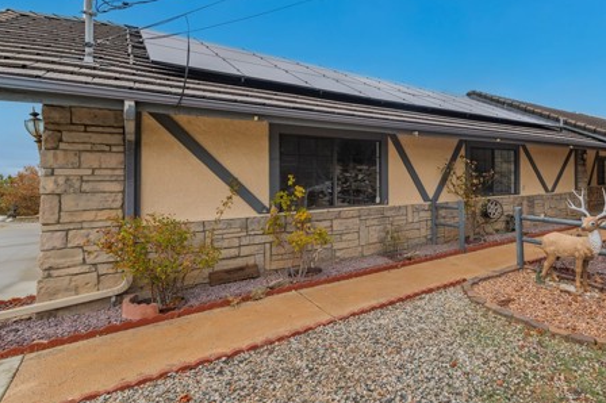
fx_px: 336
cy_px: 170
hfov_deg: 79.9
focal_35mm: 20
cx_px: 425
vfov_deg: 61.5
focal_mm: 14
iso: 100
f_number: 6.3
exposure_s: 1/320
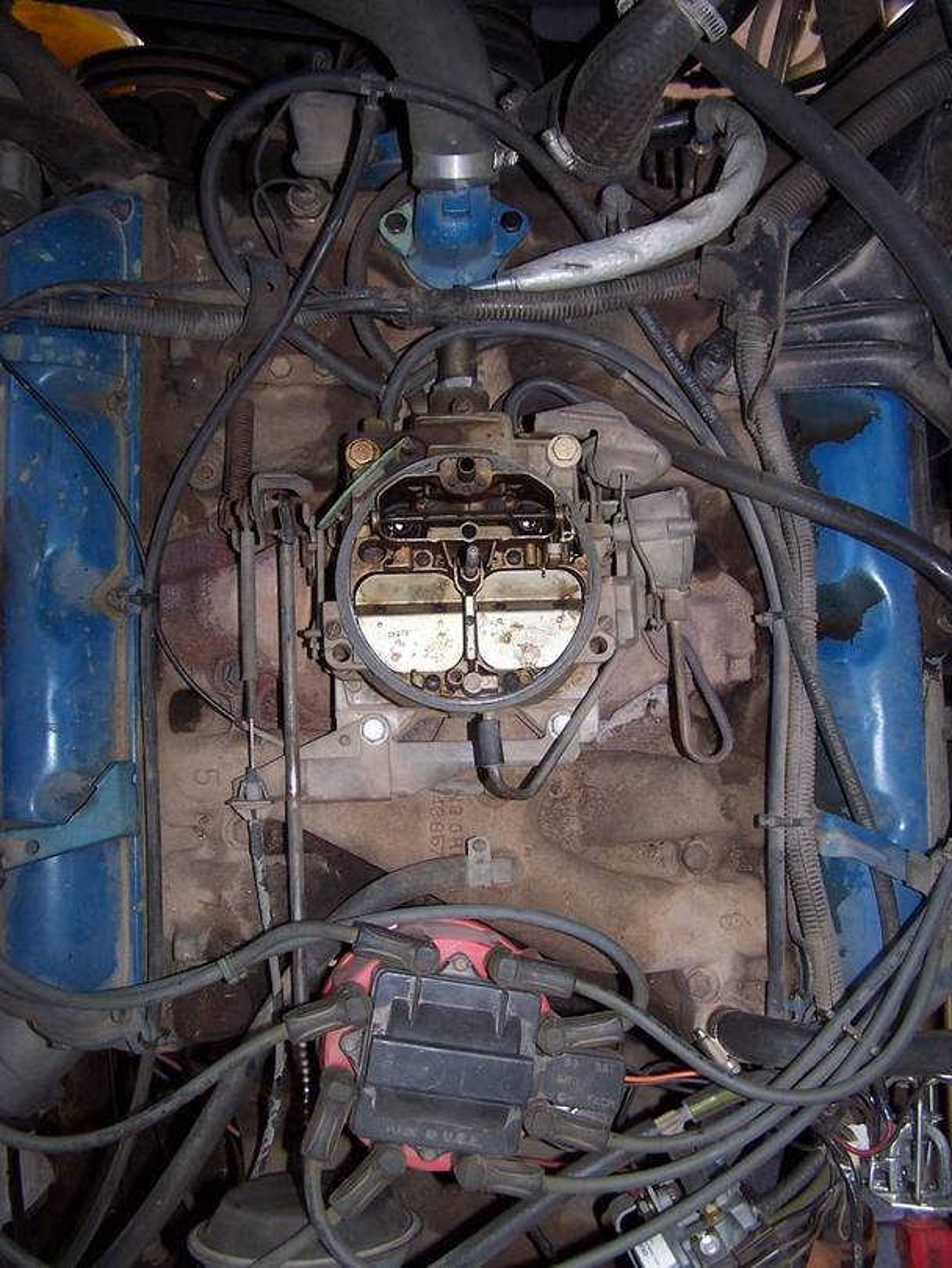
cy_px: 634
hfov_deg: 37.7
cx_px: 476
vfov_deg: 49.0
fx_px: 1393
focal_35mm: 38
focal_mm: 6.3
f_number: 2.8
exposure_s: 1/60
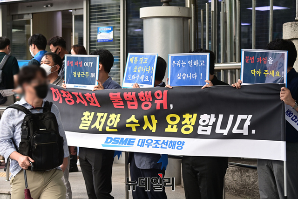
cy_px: 100
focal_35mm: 110
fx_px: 911
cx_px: 149
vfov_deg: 12.5
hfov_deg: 18.6
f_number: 4.8
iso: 640
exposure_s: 1/320
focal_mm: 110
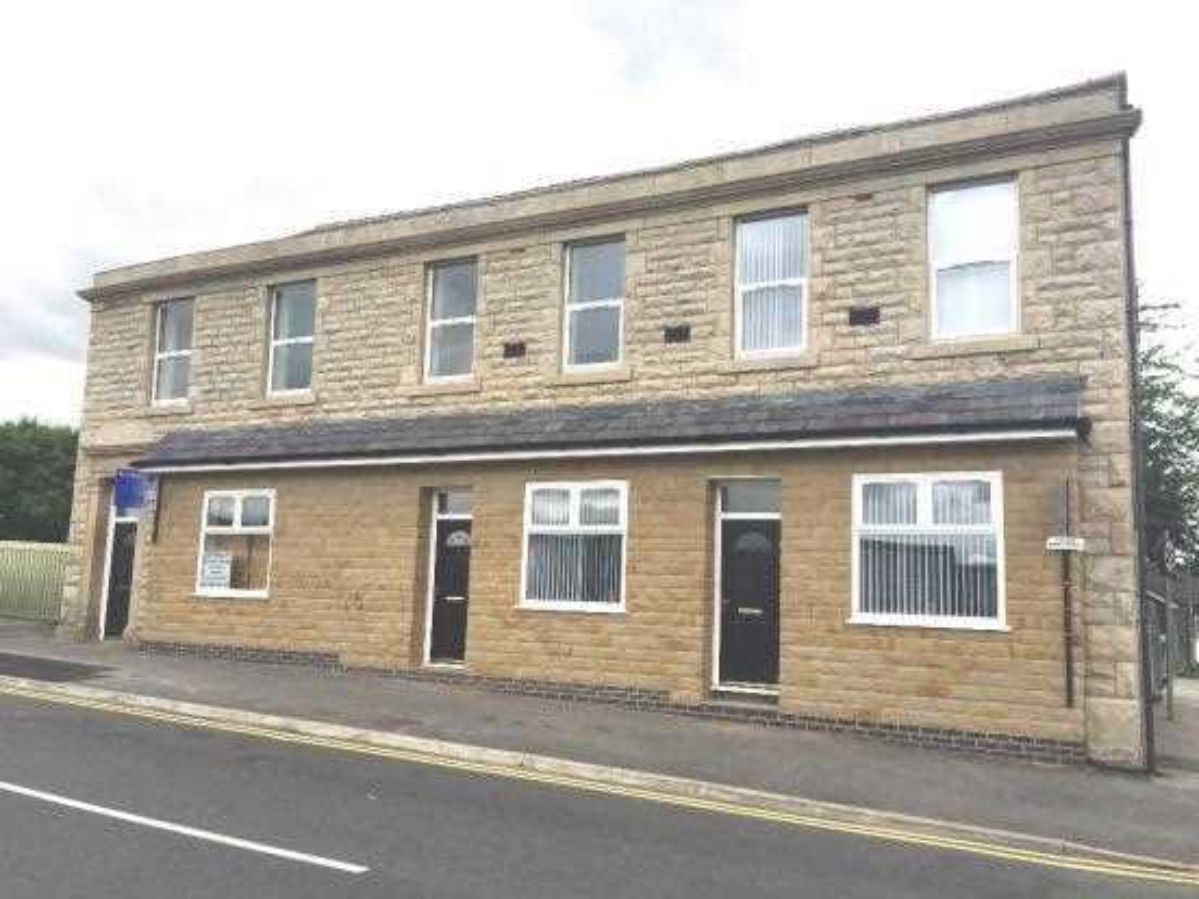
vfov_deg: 48.2
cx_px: 600
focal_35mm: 29
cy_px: 450
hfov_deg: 61.7
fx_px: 1004
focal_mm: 4.15
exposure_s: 1/1319
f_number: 2.2
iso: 32
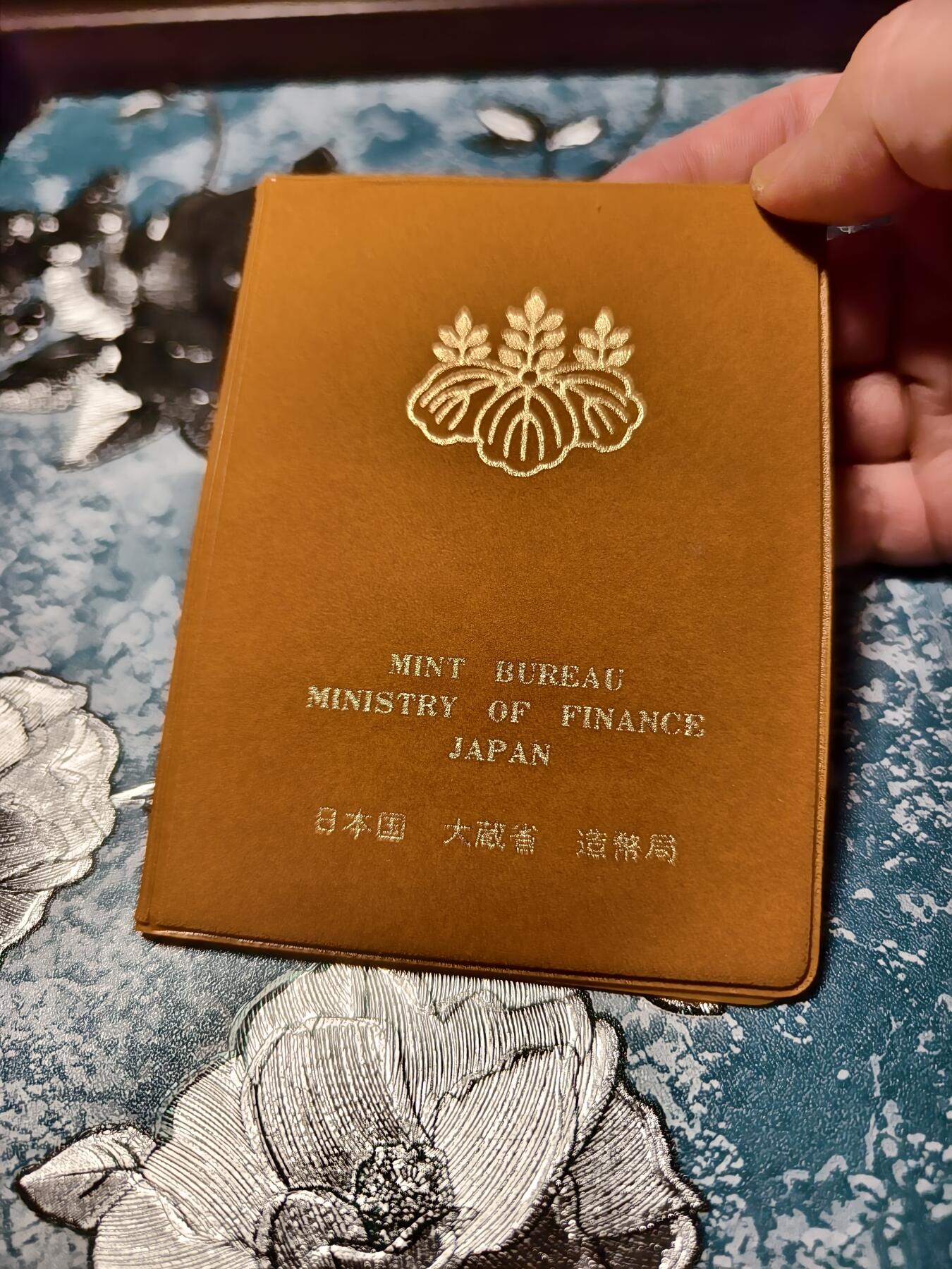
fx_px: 843
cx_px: 476
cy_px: 634
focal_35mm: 23
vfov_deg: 73.9
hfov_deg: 58.9
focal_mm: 8.67
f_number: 1.75
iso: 50
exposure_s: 1/397
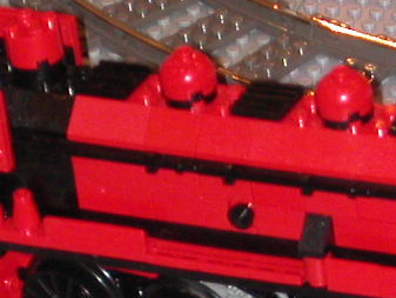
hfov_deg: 5.9
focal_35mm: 337
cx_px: 320
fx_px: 3857
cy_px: 346
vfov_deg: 4.4
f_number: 4.8
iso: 200
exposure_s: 1/59.9
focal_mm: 16.8
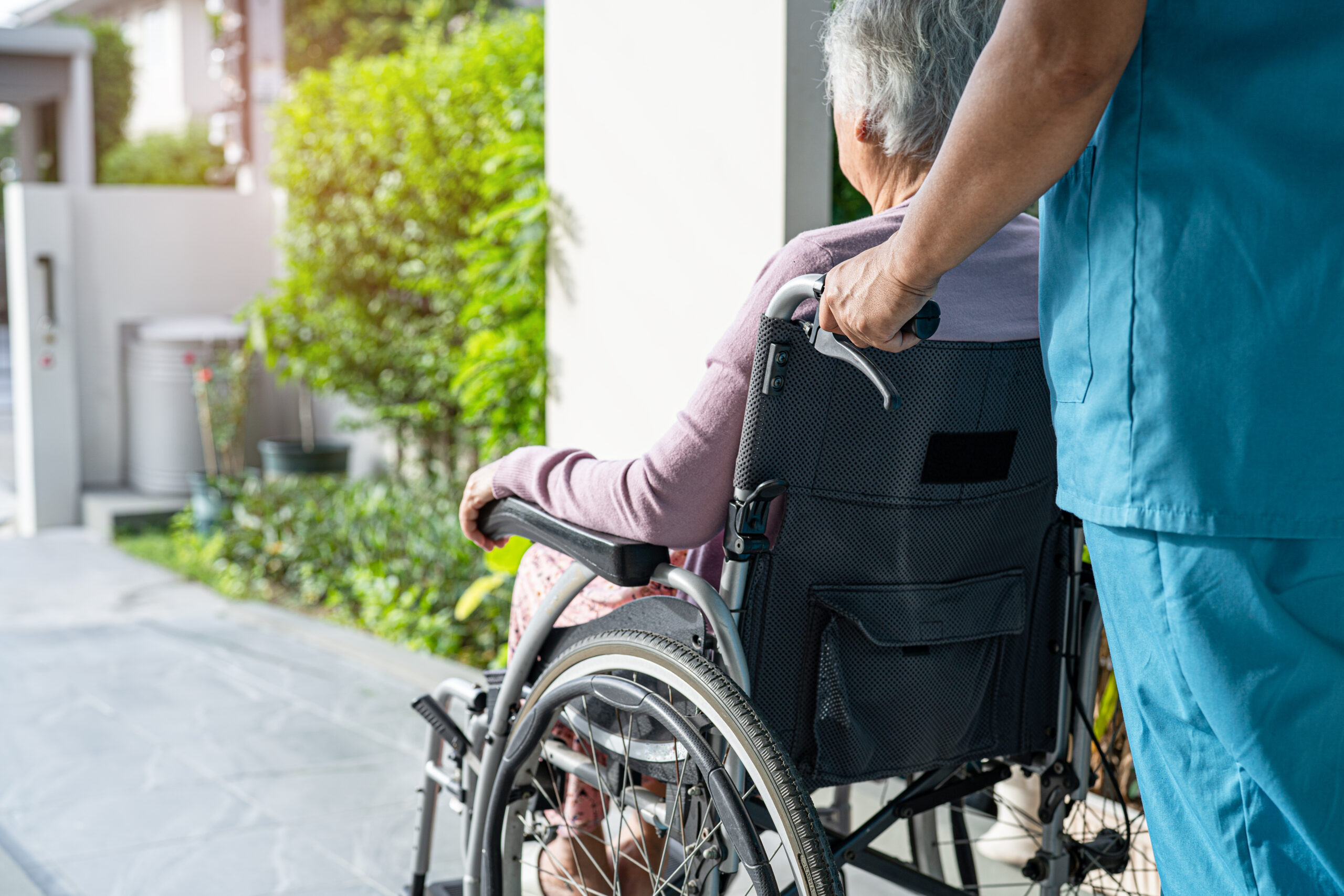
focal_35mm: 50
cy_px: 448
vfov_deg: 27.0
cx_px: 672
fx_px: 1867
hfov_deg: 39.6
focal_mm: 50
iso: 100
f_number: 3.2
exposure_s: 1/320
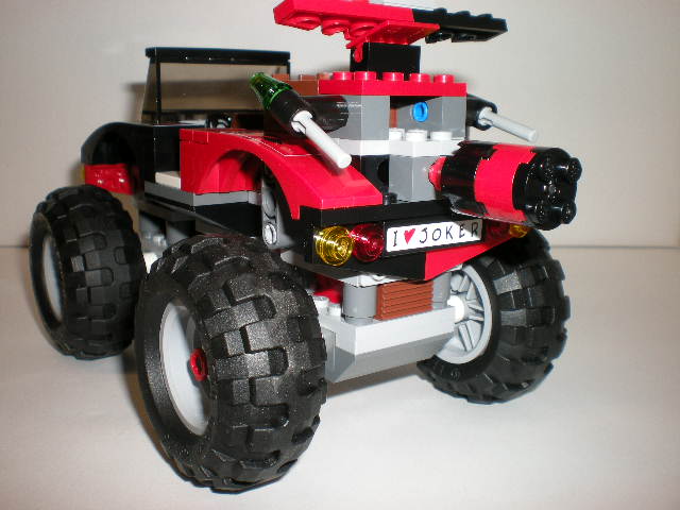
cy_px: 255
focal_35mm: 38
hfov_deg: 49.0
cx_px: 340
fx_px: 746
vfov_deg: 37.7
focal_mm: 6.3
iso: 64
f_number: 4.6
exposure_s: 1/60
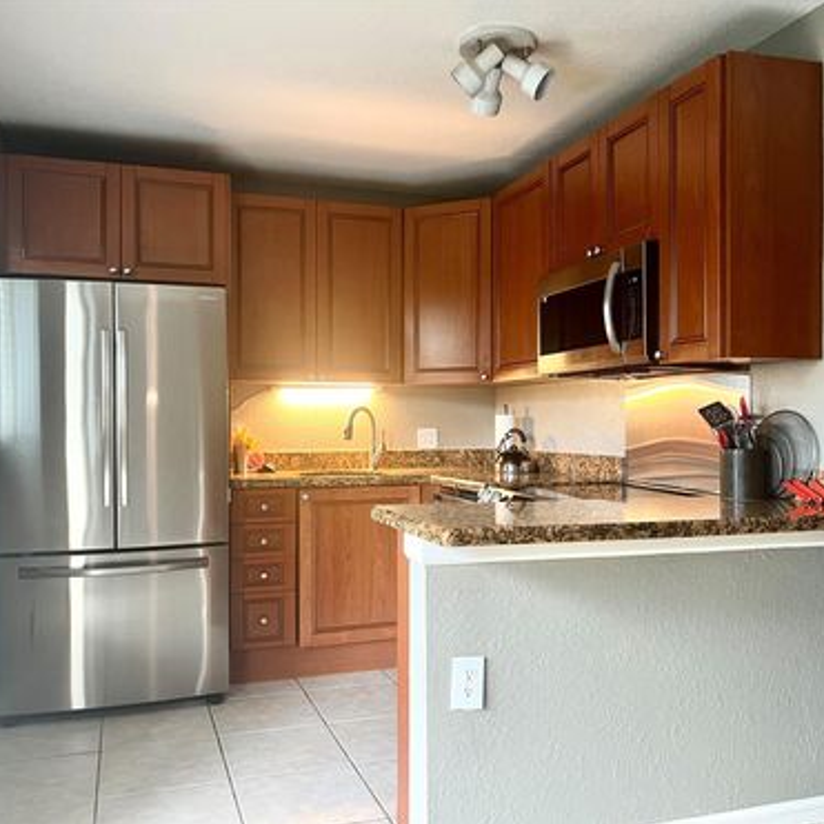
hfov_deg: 52.5
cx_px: 393
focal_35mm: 31
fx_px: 835
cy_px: 412
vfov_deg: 52.5
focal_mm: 5.7
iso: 100
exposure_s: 1/60
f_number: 1.5
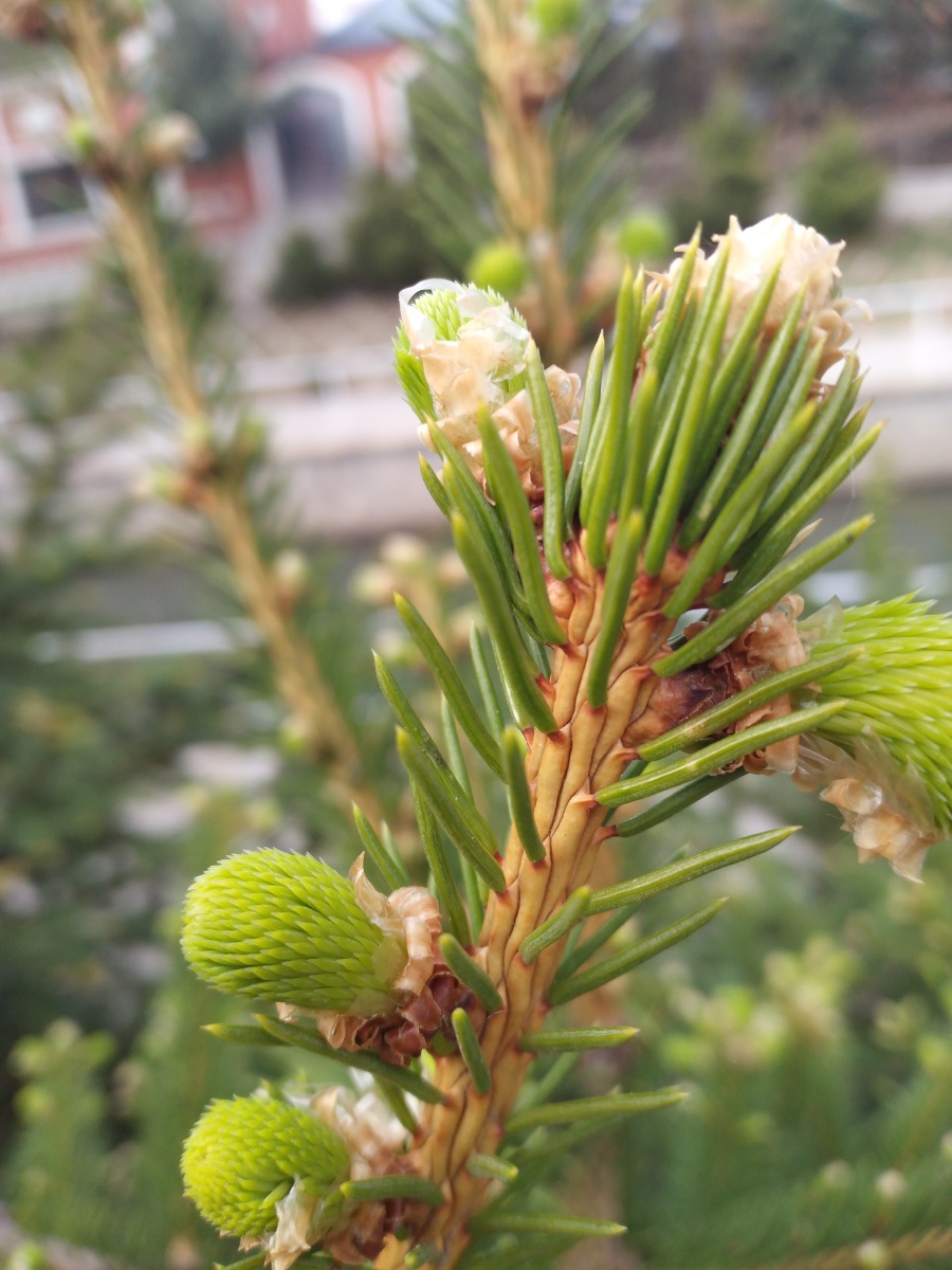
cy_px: 635
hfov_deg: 53.1
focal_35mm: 26
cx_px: 476
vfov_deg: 67.3
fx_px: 953
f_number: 1.8
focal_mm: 3.6
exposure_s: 1/203
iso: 100
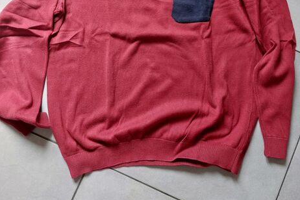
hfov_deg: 53.1
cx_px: 155
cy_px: 29
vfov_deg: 35.2
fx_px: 300
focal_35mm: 36
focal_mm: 5.23
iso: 200
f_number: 1.8
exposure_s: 1/50
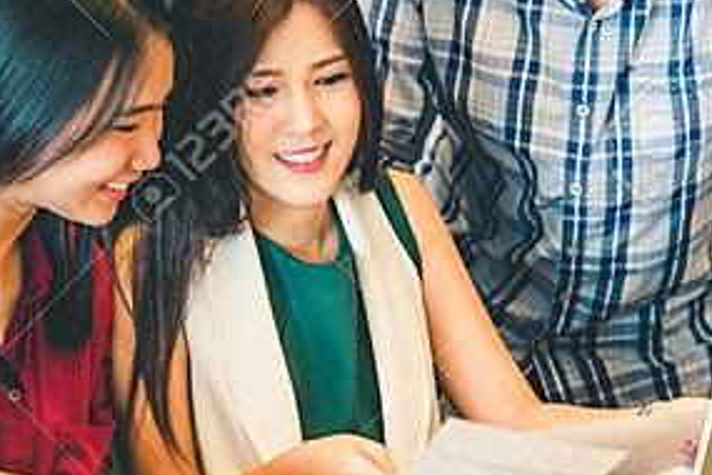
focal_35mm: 191
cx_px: 432
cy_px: 94
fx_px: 3777
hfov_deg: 10.8
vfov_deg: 7.2
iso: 500
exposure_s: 1/20
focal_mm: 85
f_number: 2.8
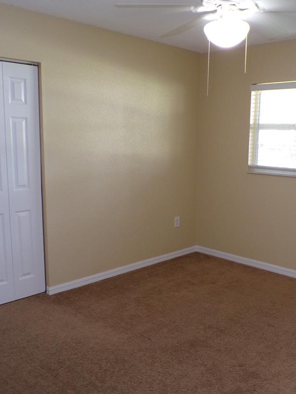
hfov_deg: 39.5
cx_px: 179
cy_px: 203
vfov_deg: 51.3
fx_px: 410
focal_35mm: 36
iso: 200
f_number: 3
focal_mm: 4.3
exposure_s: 1/17
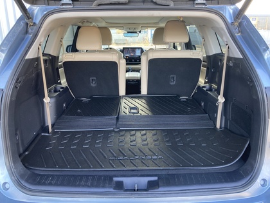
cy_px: 102
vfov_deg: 49.7
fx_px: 218
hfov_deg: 63.4
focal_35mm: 28
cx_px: 135
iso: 80
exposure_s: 1/75
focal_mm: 3.99
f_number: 1.8
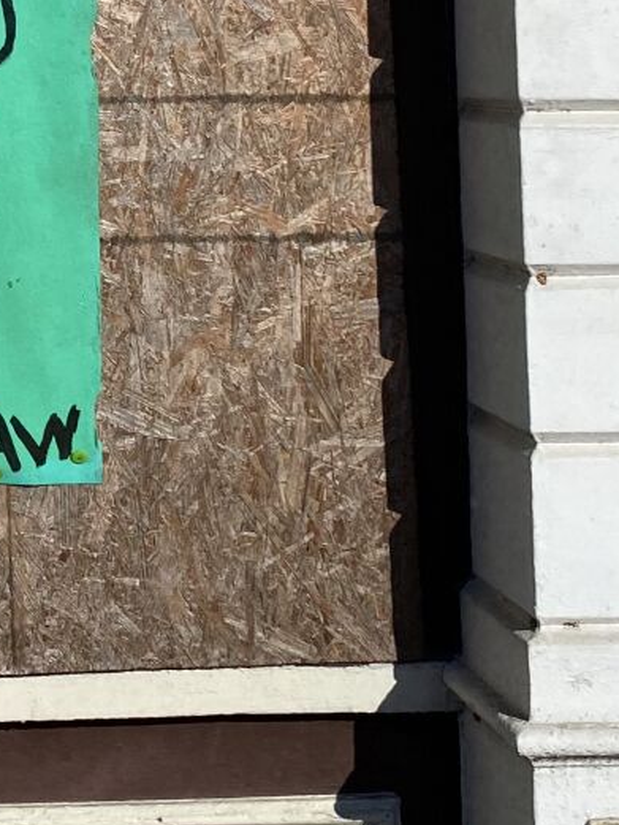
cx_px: -177
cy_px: -91
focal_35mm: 83
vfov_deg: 22.2
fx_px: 1978
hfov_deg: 16.8
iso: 32
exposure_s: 1/7194
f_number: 1.8
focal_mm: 4.25
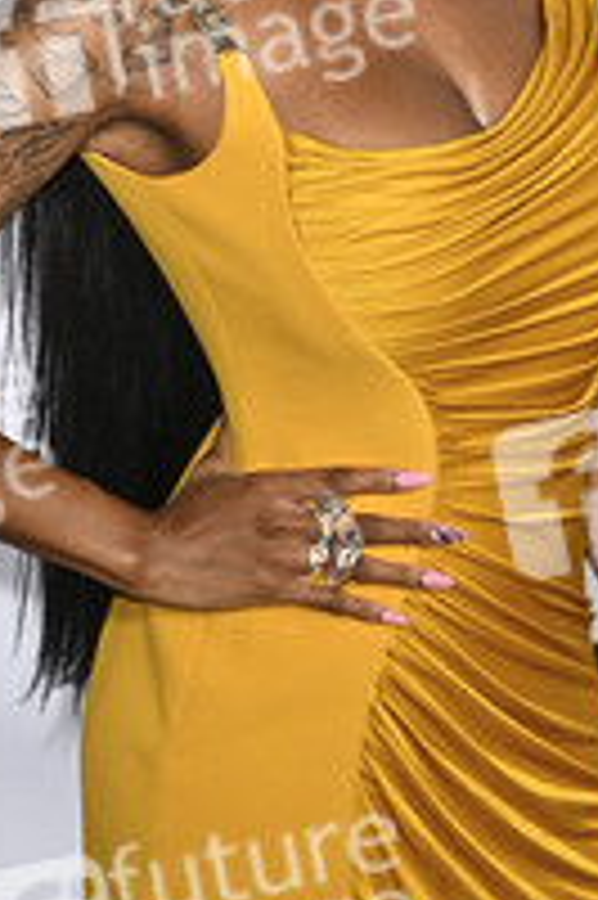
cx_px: 315
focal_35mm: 174
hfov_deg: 7.9
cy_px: 248
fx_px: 4343
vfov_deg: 11.8
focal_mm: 87
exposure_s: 1/320
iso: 800
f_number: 5
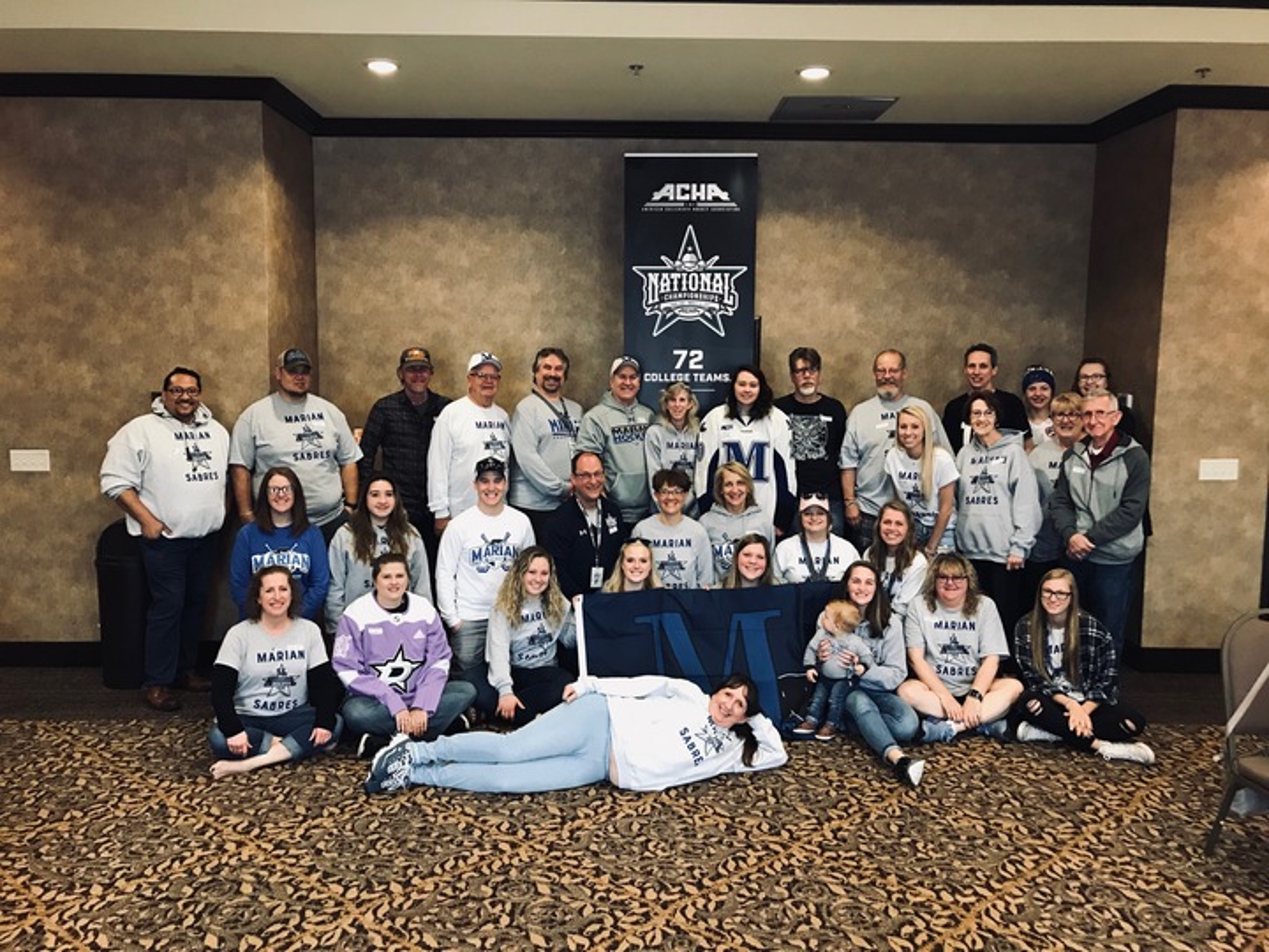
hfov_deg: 63.4
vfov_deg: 49.7
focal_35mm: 28
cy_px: 476
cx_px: 634
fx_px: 1026
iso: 50
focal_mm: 3.99
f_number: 1.8
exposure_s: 1/15
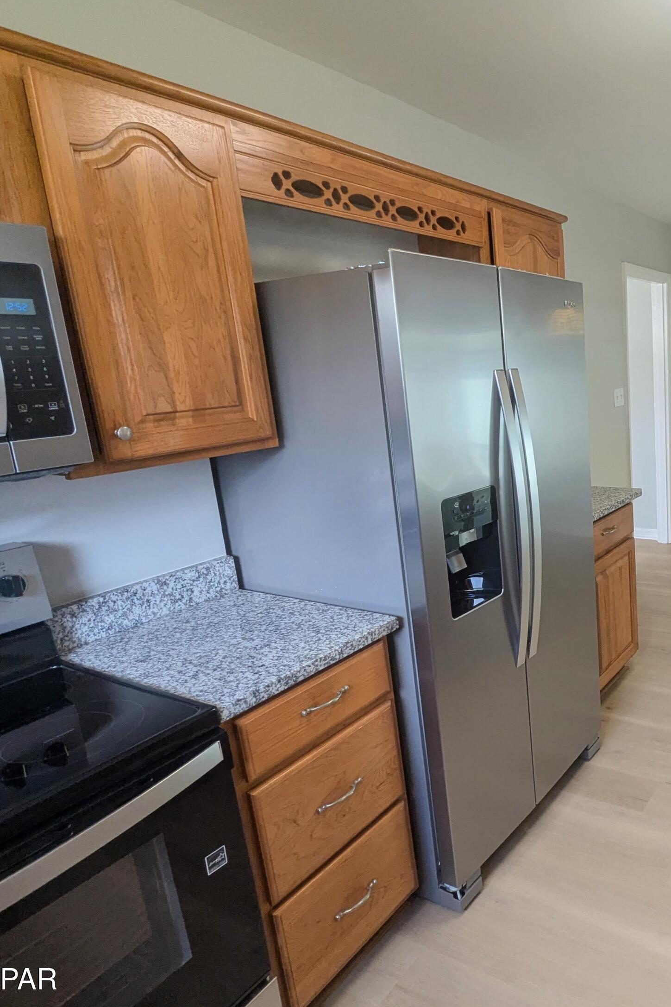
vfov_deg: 76.1
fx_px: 643
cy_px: 504
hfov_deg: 50.3
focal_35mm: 23
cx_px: 576
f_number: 2.2
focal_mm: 2.35
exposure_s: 1/120
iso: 253
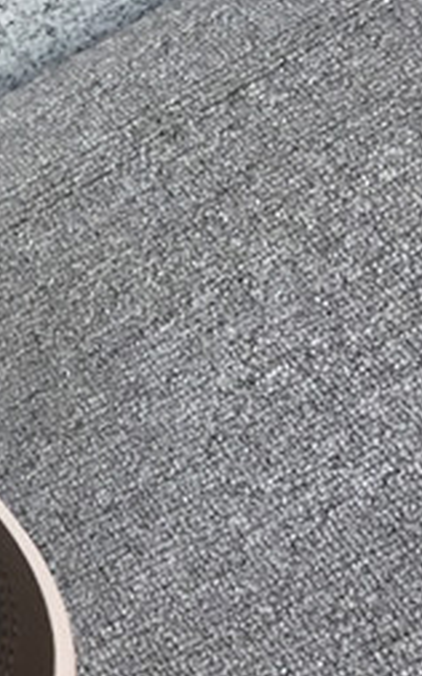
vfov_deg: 17.8
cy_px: 255
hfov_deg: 9.9
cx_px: -580
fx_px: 2154
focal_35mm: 117
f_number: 2.4
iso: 25
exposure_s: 1/100
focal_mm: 3.3
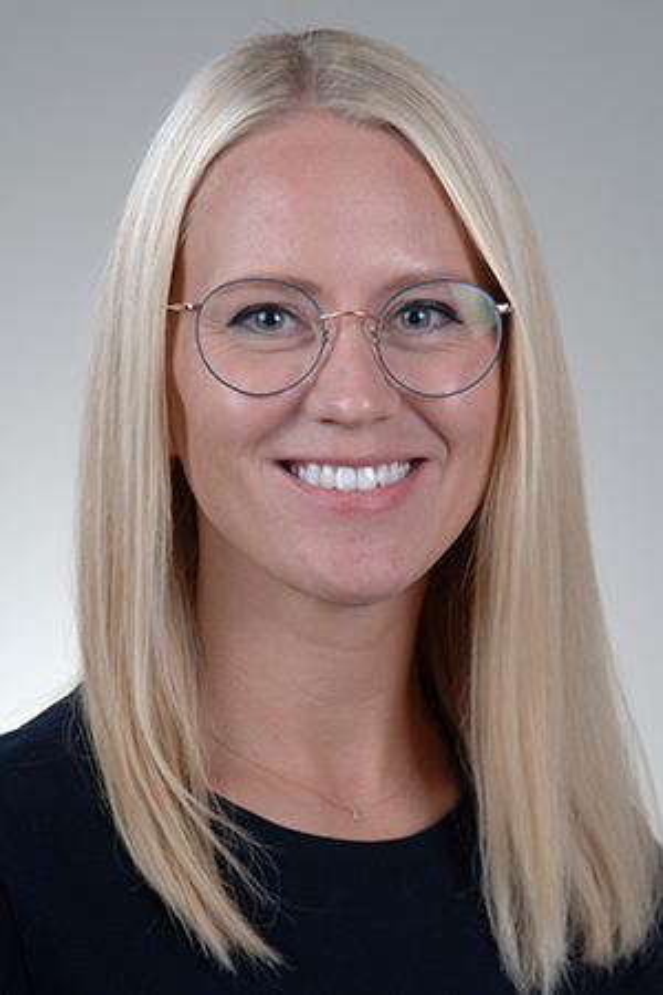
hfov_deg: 11.7
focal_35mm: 117
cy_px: 498
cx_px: 332
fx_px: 3232
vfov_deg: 17.5
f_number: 7.1
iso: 200
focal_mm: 78
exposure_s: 1/200
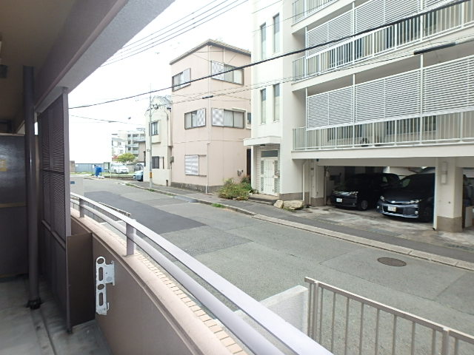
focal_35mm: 21
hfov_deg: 79.0
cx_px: 237
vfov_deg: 63.4
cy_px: 178
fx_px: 288
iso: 125
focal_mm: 3.7
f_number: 3.5
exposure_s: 1/250
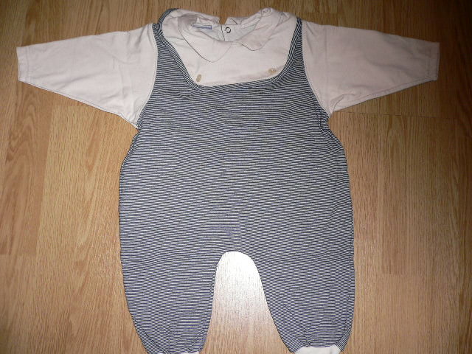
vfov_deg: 40.7
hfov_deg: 52.6
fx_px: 477
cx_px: 236
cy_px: 177
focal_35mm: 35
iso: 100
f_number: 2.8
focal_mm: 5.8
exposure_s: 1/60
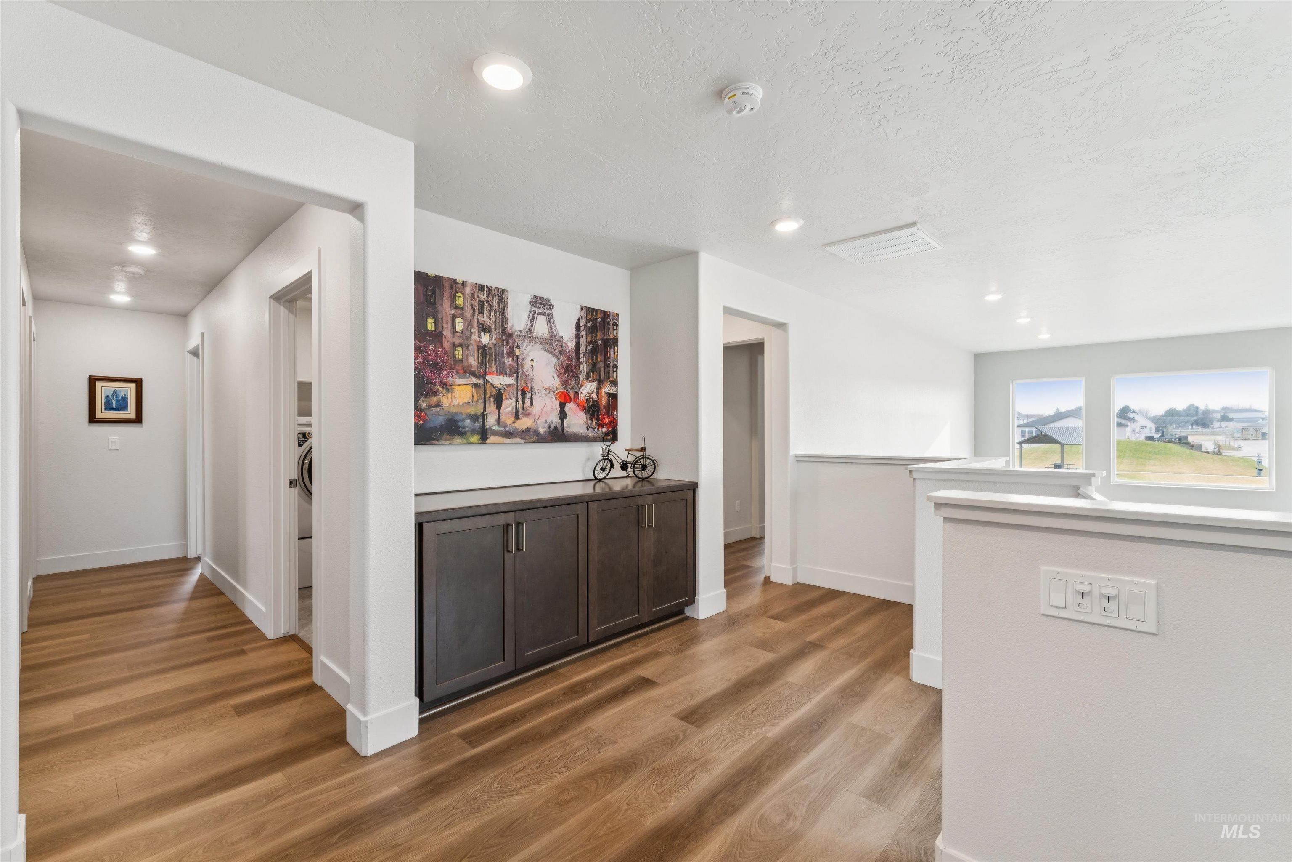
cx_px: 646
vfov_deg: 75.5
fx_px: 556
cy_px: 431
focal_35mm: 16
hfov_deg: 98.5
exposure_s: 1/6
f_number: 13
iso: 400
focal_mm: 15.5
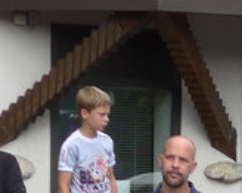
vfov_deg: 4.2
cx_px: 456
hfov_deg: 5.4
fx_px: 2512
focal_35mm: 351
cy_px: 604
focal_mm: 10.1
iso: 80
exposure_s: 1/400
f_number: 3.2
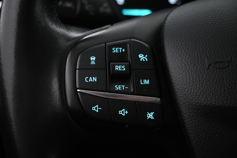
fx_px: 262
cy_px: 79
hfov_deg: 48.7
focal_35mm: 40
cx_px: 118
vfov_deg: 33.6
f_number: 4.5
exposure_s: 1/40
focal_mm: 26.5
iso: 3200
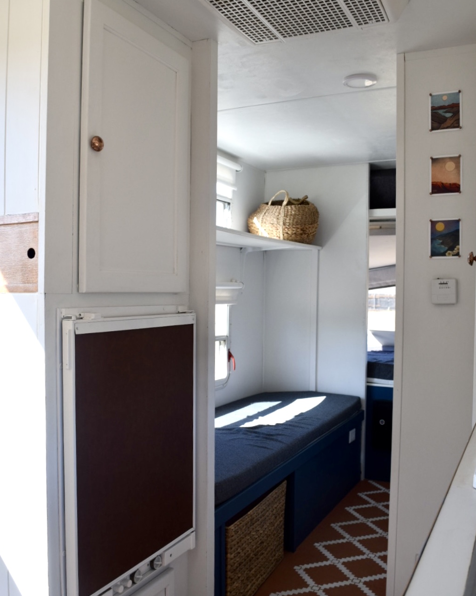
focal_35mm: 31
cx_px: 239
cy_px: 299
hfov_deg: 47.1
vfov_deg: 57.2
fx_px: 546
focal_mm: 18
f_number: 7.1
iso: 400
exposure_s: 1/200
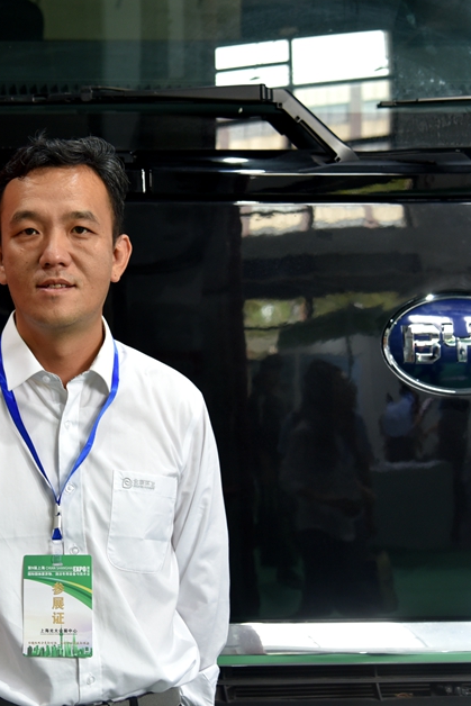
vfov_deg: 27.0
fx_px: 1471
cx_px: -6
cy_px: 331
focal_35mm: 75
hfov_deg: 17.7
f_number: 4
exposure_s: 1/60
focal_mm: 46
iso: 1000
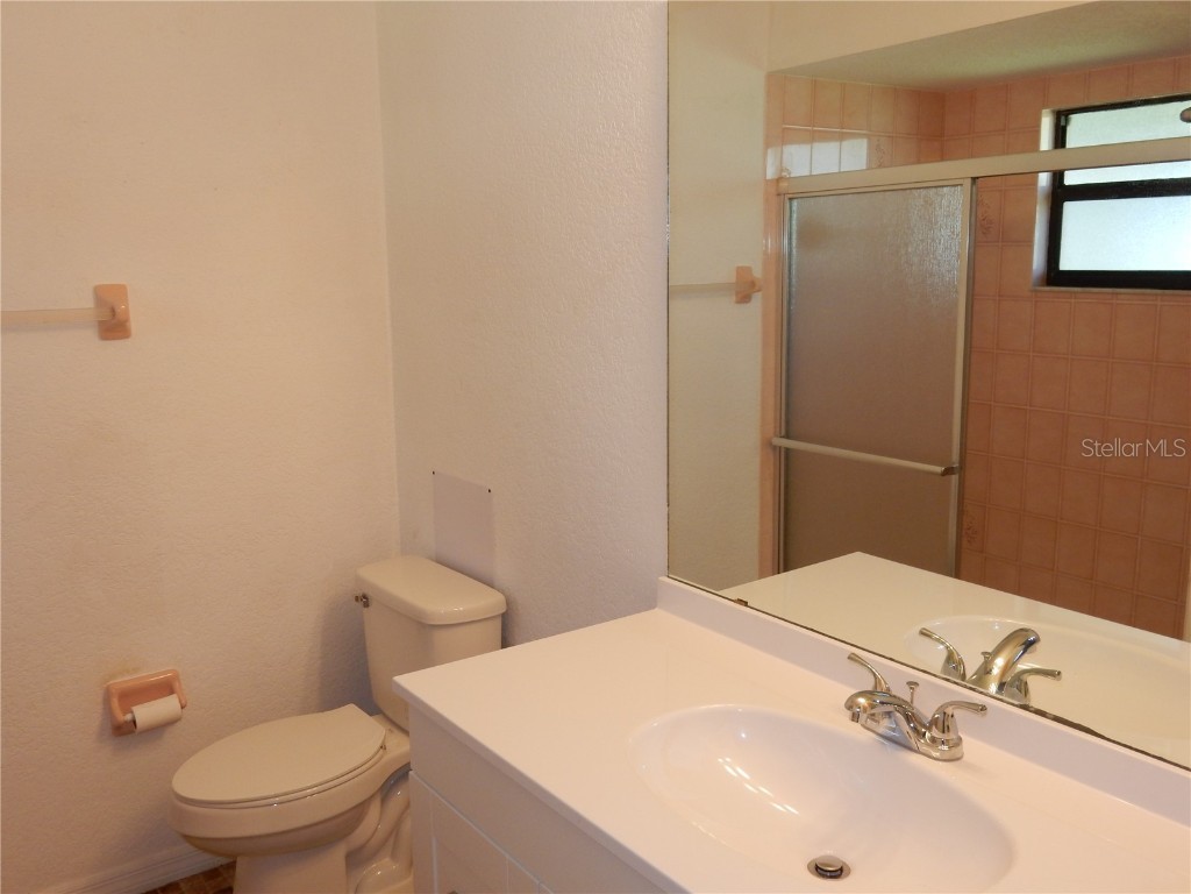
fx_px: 1032
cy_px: 447
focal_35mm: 30
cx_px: 596
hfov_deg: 60.0
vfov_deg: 46.8
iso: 180
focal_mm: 5.4
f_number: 4
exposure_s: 1/30
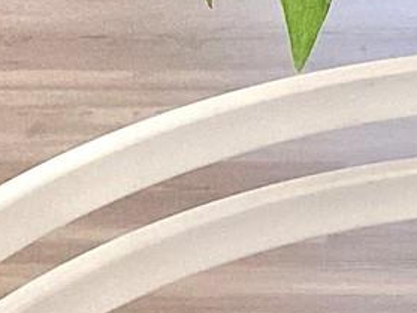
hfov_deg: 10.9
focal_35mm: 178
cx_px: 508
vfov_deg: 7.7
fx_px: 2143
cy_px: -458
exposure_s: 1/120
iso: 32
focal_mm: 3.3
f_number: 2.4
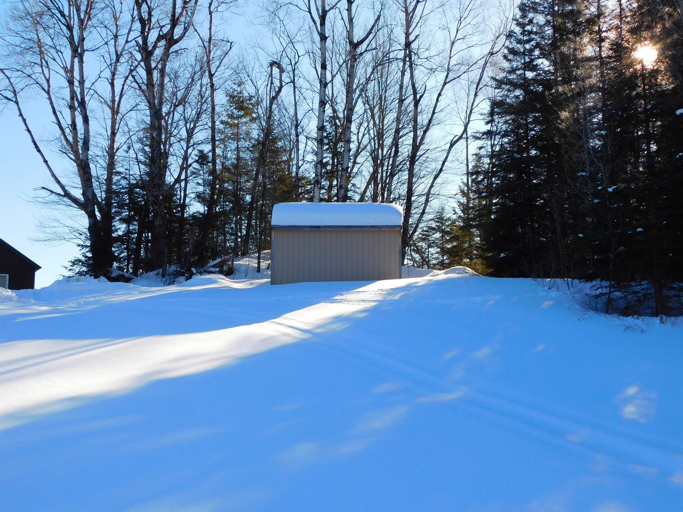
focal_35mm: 36
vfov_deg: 39.7
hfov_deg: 51.4
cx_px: 342
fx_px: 710
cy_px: 256
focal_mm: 6.3
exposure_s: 1/1000
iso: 125
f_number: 3.5
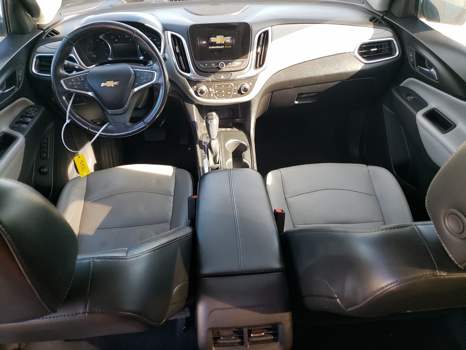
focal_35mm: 26
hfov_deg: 67.3
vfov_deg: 53.1
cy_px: 175
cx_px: 233
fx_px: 350
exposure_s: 1/120
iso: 58
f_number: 1.5
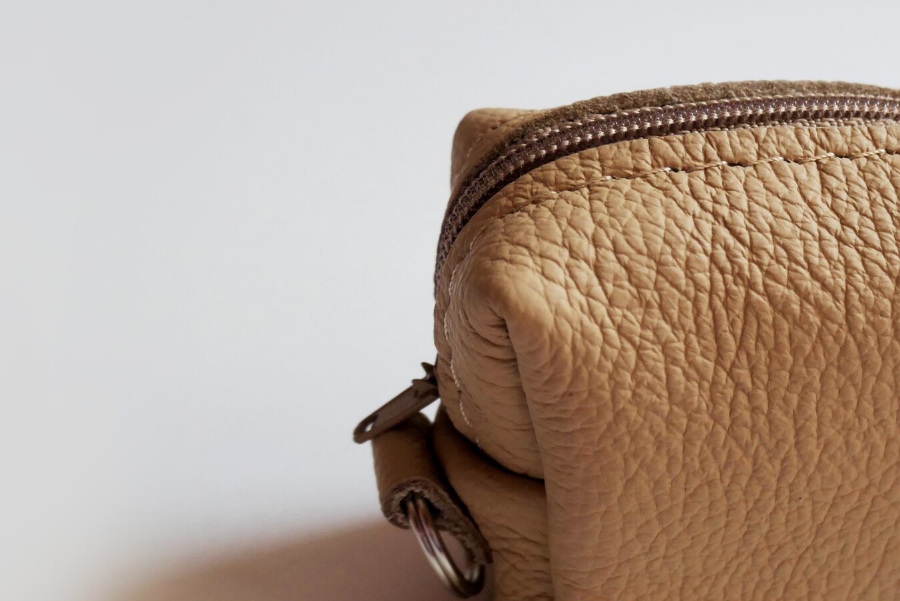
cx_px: 752
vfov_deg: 25.5
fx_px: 1325
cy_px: 315
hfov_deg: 36.0
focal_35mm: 53
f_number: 3.5
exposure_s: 1/320
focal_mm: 10.3
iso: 200
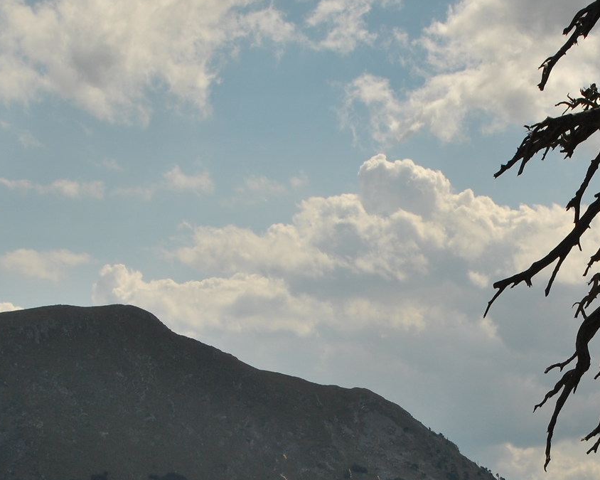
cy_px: 407
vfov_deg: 11.0
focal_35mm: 140
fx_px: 2492
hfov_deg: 13.7
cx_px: 424
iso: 100
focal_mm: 35
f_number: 7.1
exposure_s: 1/800
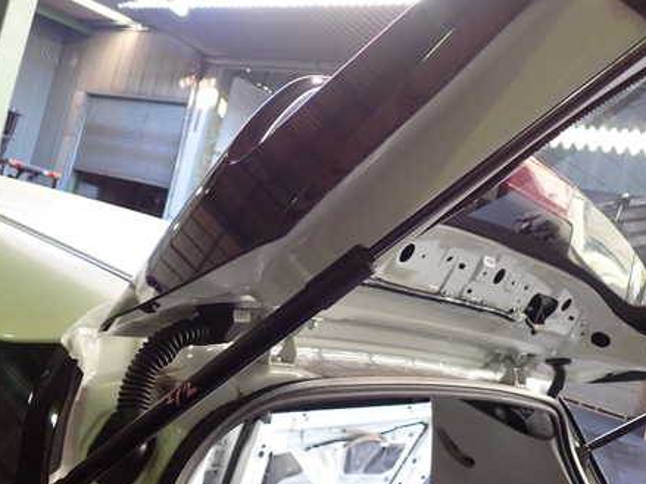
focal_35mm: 41
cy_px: 249
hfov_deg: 45.8
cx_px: 340
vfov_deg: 35.1
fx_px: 765
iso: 200
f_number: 2.3
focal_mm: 5.4
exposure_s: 1/60
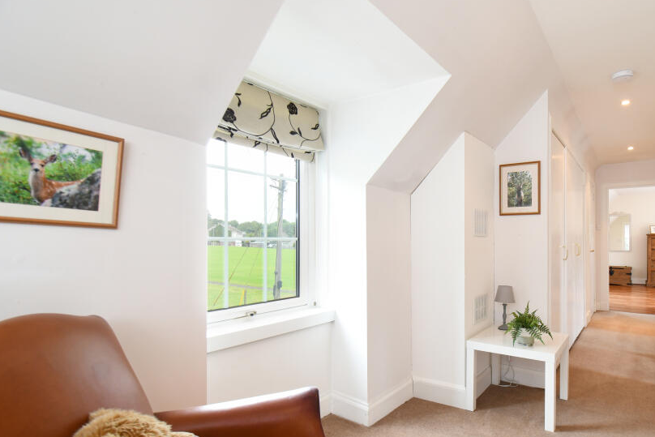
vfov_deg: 64.6
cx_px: 393
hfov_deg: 85.8
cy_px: 219
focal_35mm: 19
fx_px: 346
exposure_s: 1/8
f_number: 9
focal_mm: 10
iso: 400
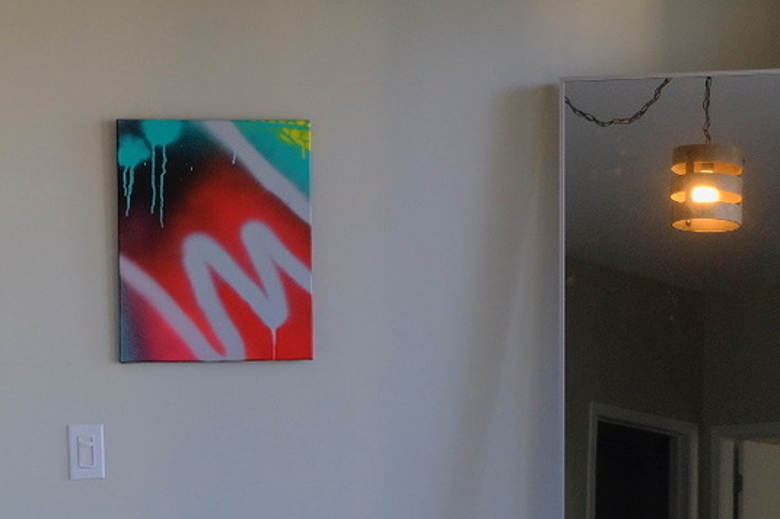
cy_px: 354
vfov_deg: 13.6
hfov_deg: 20.4
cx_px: 509
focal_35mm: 100
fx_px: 2165
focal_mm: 22.3
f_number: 3.2
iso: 500
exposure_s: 1/200
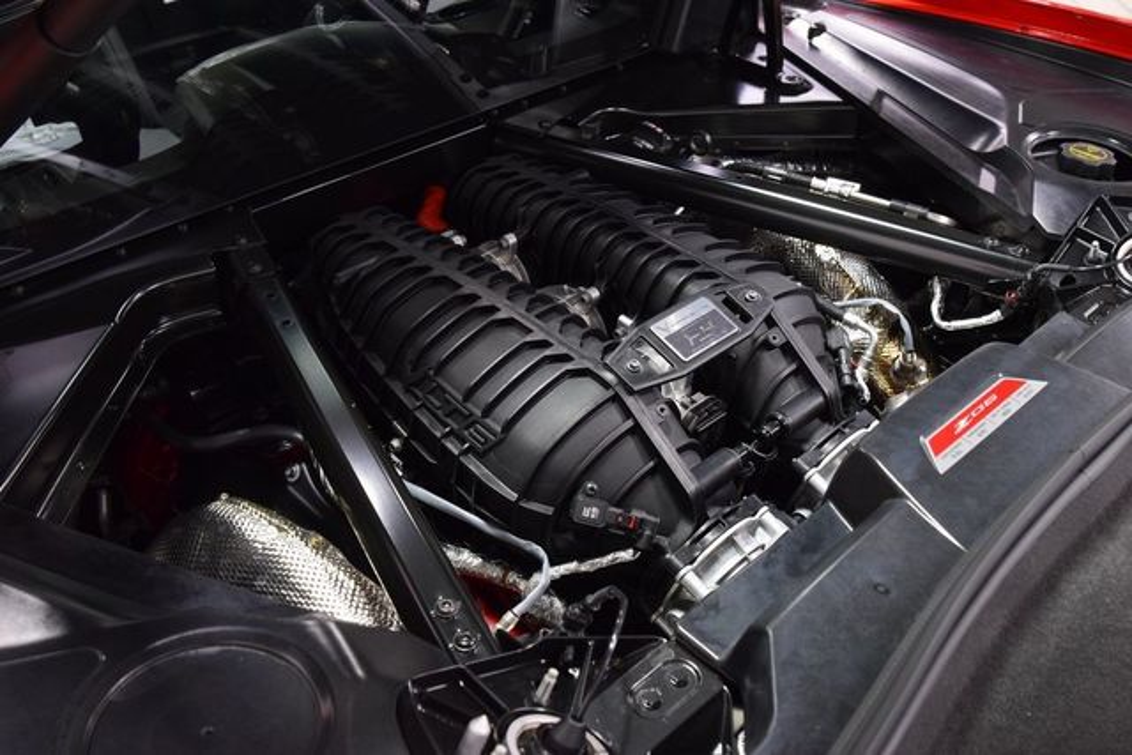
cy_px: 378
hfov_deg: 53.1
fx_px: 1132
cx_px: 566
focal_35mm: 36
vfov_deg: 36.9
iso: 1600
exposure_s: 1/15
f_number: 6.3
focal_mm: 24
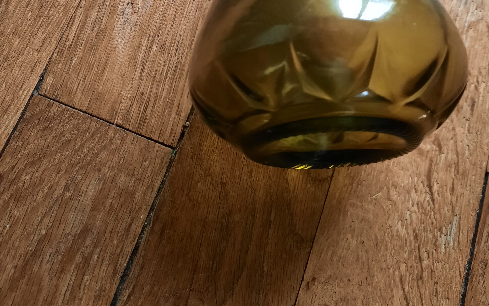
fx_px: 480
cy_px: 14
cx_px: 247
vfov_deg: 33.0
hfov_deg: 54.0
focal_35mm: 36
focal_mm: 4.6
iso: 320
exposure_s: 1/33
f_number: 2
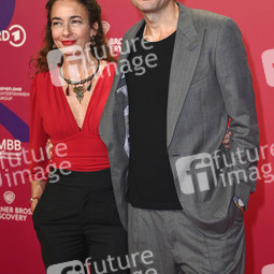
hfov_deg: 16.7
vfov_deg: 16.7
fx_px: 931
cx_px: 133
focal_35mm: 104
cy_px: 115
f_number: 5.6
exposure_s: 1/250
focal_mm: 78
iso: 640
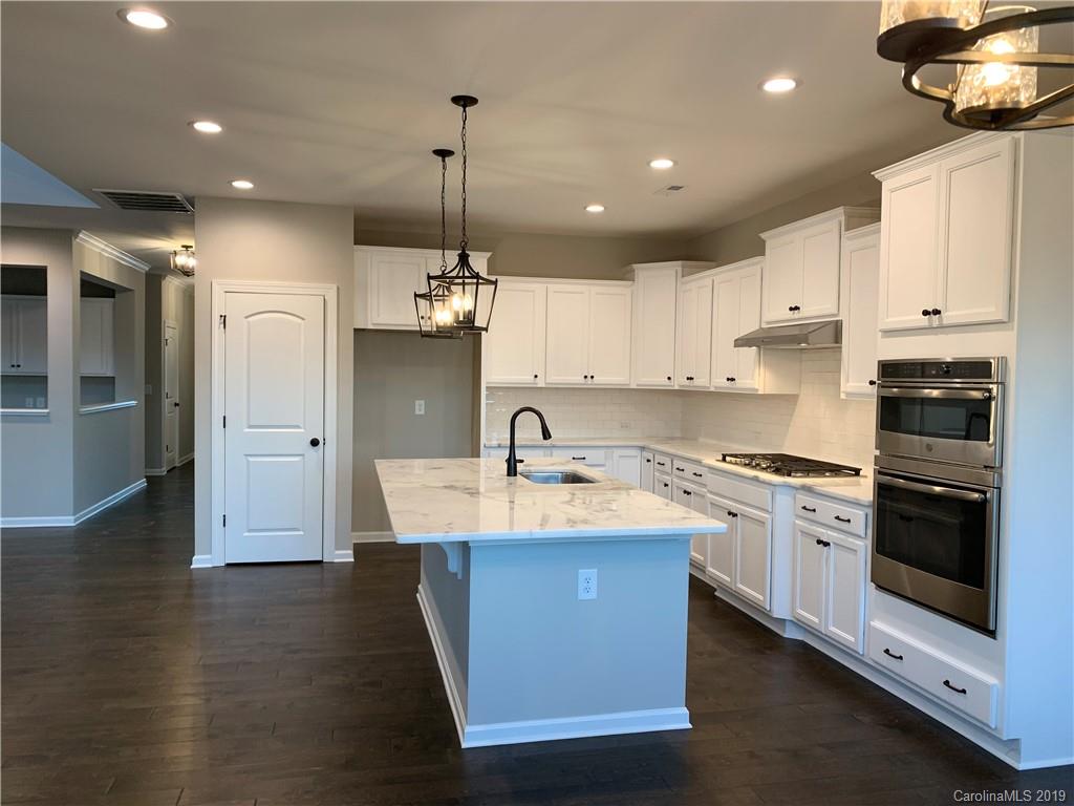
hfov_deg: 67.3
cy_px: 403
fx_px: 807
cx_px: 537
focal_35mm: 26
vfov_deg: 53.1
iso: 64
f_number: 1.8
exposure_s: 1/60
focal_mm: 4.25
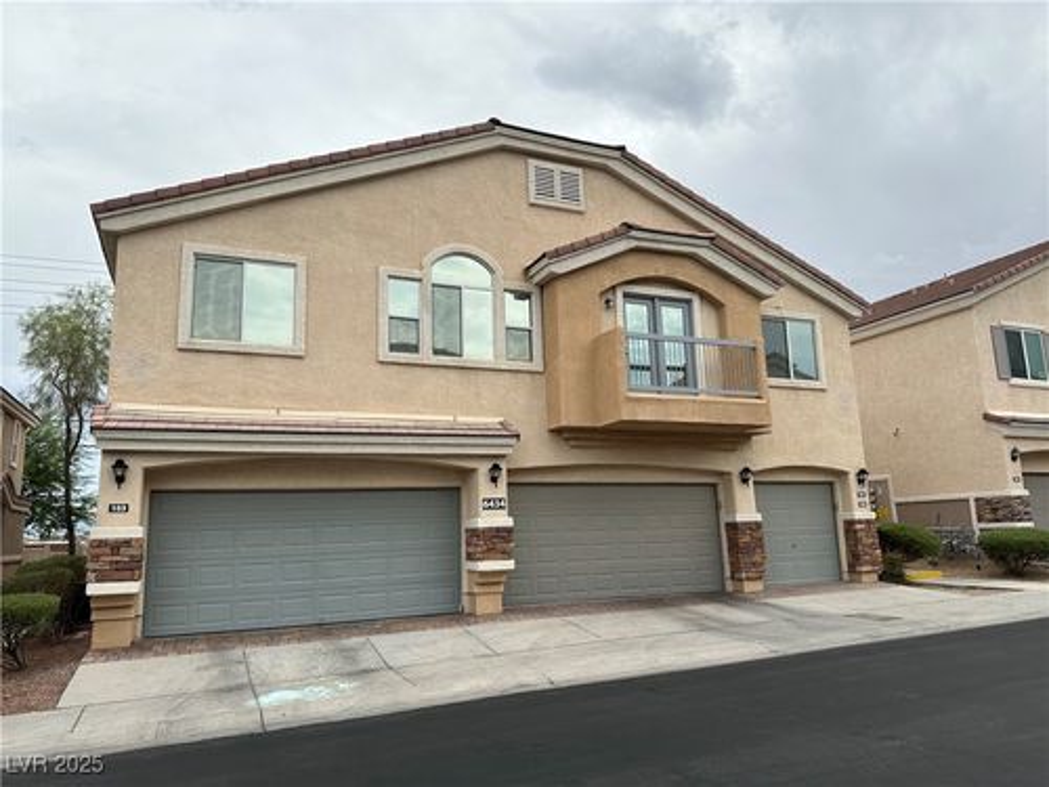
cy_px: 394
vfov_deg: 56.8
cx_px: 524
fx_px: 727
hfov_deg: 71.6
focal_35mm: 24
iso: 80
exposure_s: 1/4348
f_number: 1.78
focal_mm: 6.86
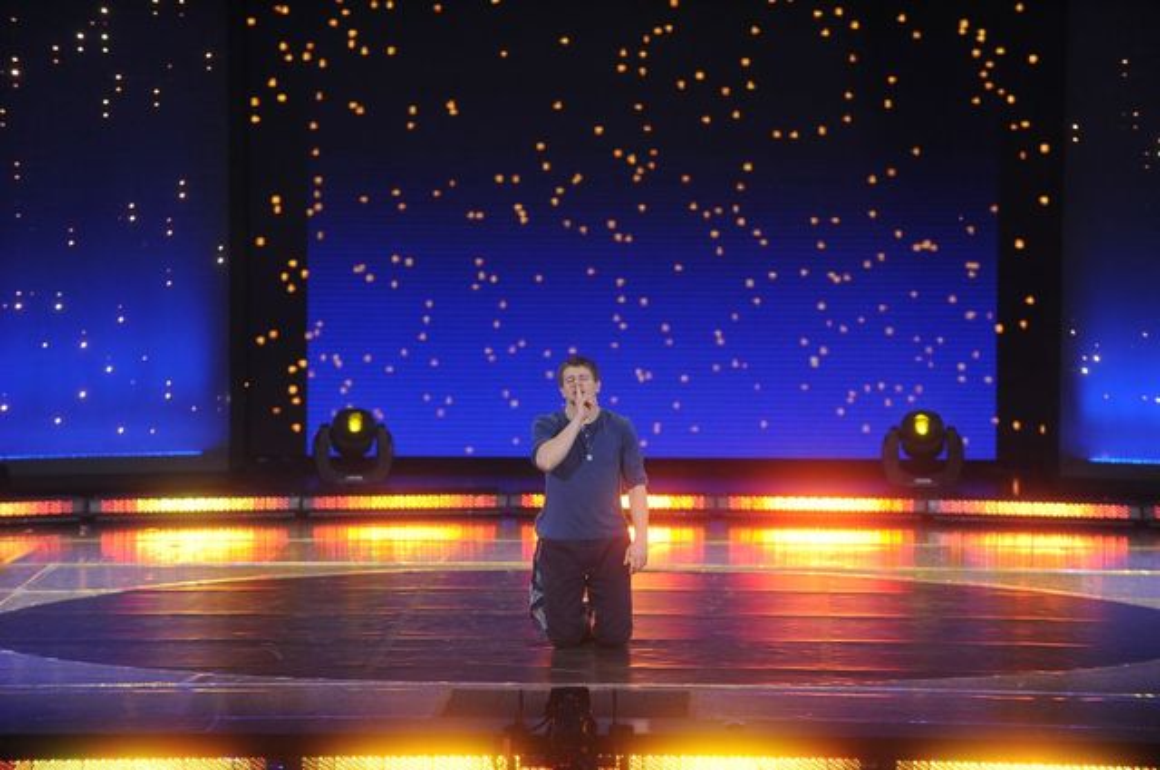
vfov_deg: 6.8
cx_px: 580
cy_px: 385
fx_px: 6436
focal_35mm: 200
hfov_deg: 10.3
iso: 2500
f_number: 4
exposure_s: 1/200
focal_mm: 200
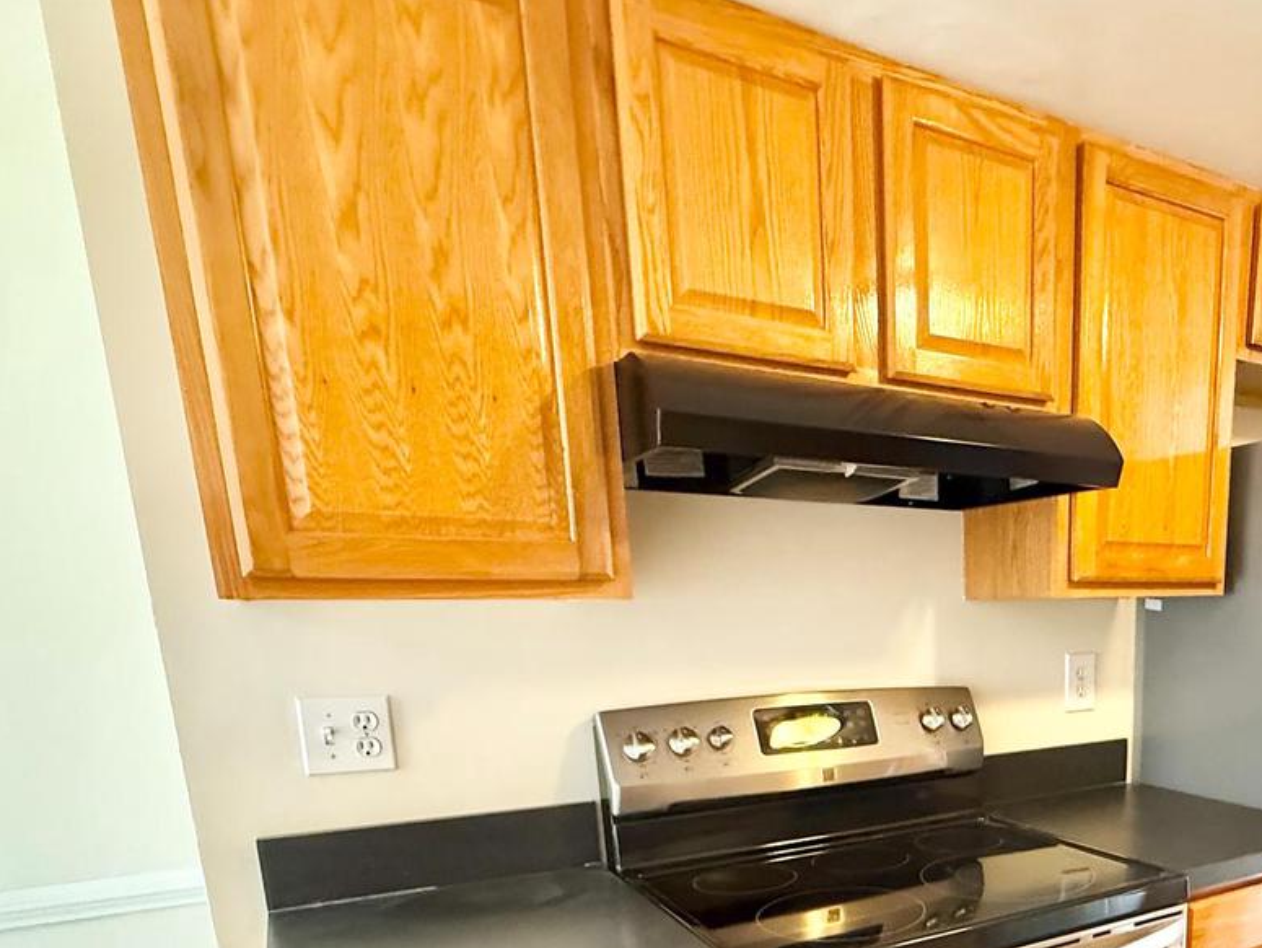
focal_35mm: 26
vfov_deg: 48.4
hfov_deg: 63.0
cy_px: 824
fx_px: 948
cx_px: 961
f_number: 2.2
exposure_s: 1/60
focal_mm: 2.22
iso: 800
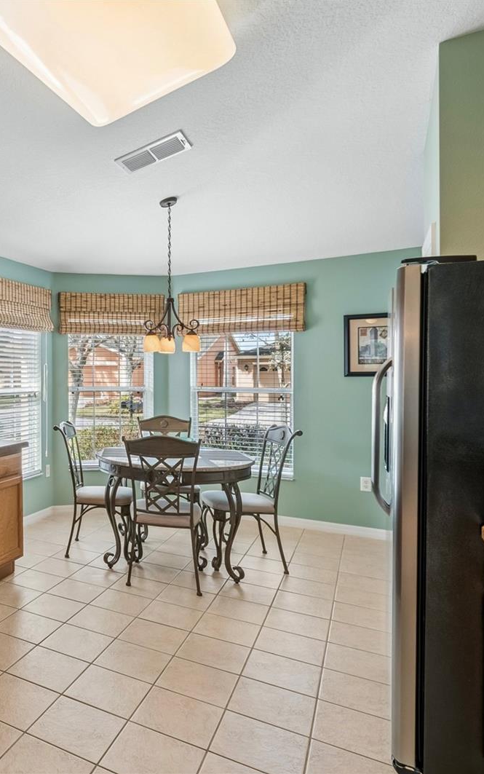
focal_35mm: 23
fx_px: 485
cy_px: 387
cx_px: -13
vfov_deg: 77.1
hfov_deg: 44.2
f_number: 7.1
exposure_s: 1/20
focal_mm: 10
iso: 100
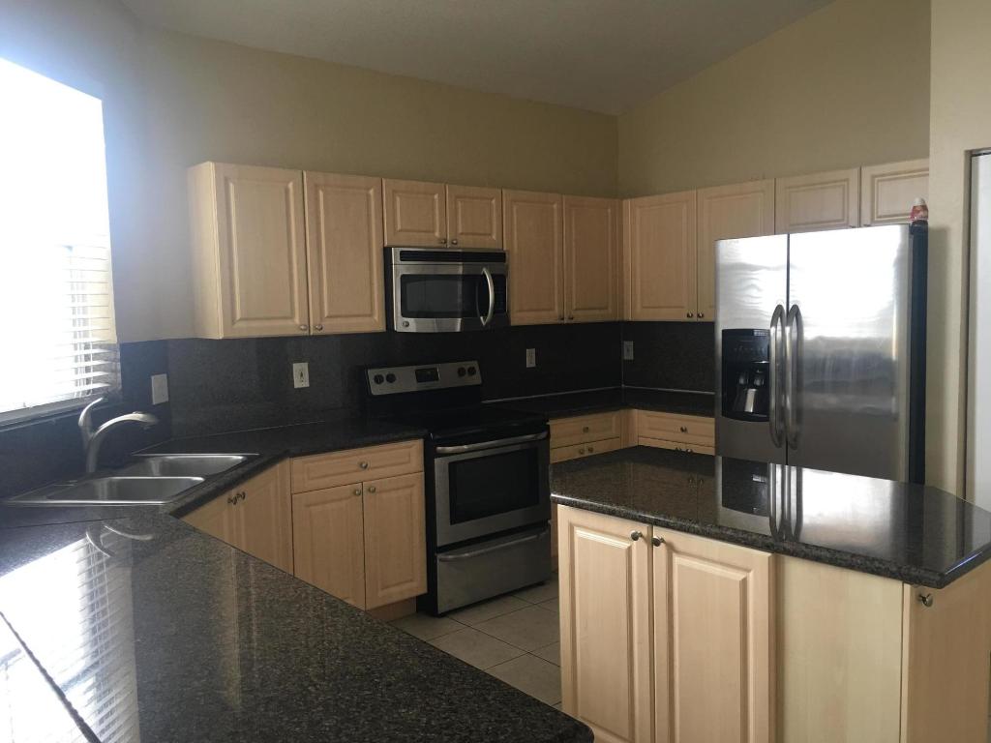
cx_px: 496
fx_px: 830
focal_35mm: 29
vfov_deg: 48.2
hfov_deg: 61.7
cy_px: 372
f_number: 2.2
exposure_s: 1/30
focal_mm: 4.15
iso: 40
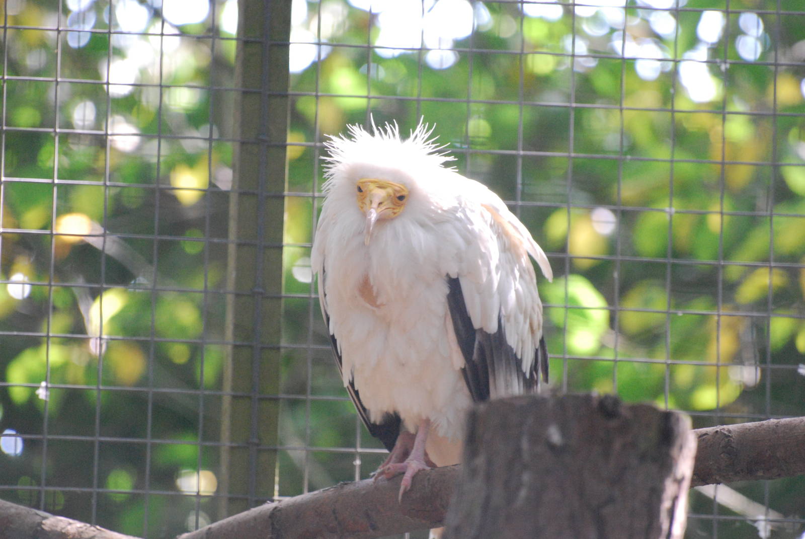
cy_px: 270
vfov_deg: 3.1
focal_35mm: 450
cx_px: 402
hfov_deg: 4.6
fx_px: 10074
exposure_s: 1/125
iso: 1600
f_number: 5.6
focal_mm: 300
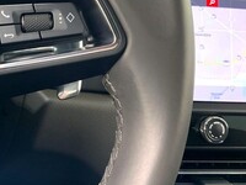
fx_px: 433
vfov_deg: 24.0
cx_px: 32
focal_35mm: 61
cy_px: 67
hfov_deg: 30.5
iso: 100
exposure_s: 1/48
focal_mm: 3
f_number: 1.8
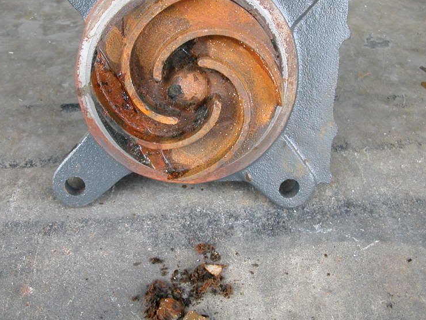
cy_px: 152
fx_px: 492
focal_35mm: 40
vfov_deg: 36.0
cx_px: 198
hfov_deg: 46.8
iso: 100
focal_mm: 5.6
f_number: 2.7
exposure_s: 1/106
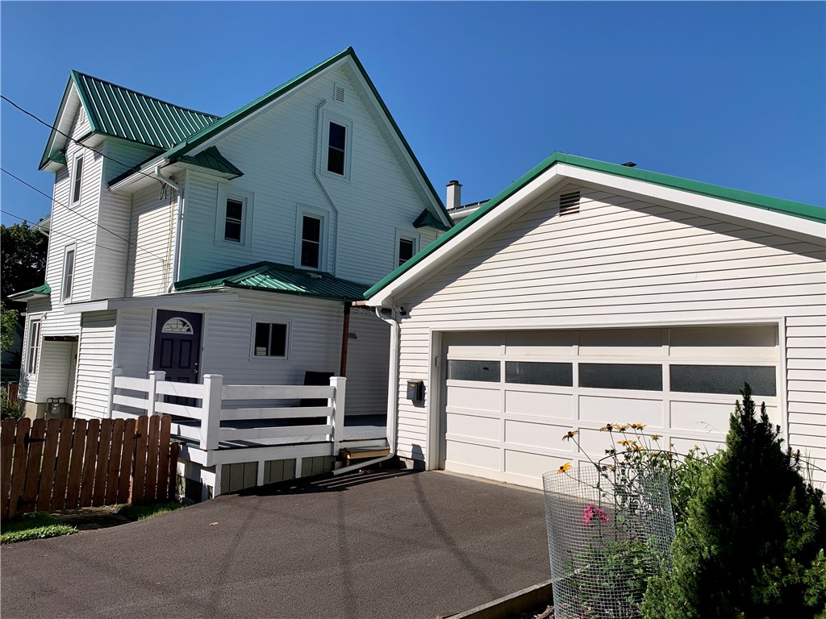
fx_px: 620
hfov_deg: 67.3
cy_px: 310
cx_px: 413
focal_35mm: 26
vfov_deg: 53.1
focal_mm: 4.25
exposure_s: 1/4098
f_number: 1.8
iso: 25
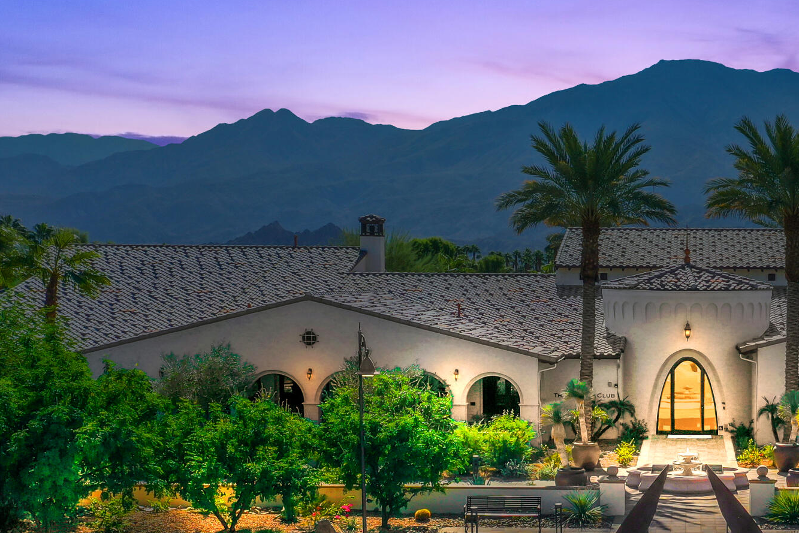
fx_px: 1398
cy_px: 433
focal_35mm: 63
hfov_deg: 30.7
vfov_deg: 21.3
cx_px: 687
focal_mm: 10.26
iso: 100
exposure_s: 1/500
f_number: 6.3
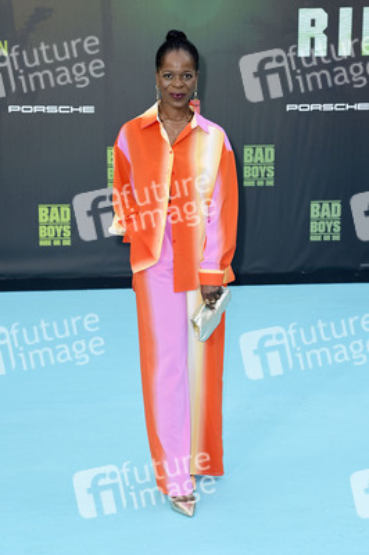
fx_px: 1078
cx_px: 184
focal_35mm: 70
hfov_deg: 19.4
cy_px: 278
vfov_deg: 28.9
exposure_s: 1/250
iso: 320
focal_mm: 70
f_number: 5.6
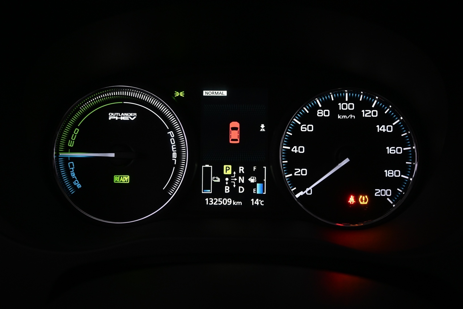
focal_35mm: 30
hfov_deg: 61.9
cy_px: 154
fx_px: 386
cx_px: 232
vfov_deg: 43.6
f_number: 3.8
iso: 1000
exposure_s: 1/30
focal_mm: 20
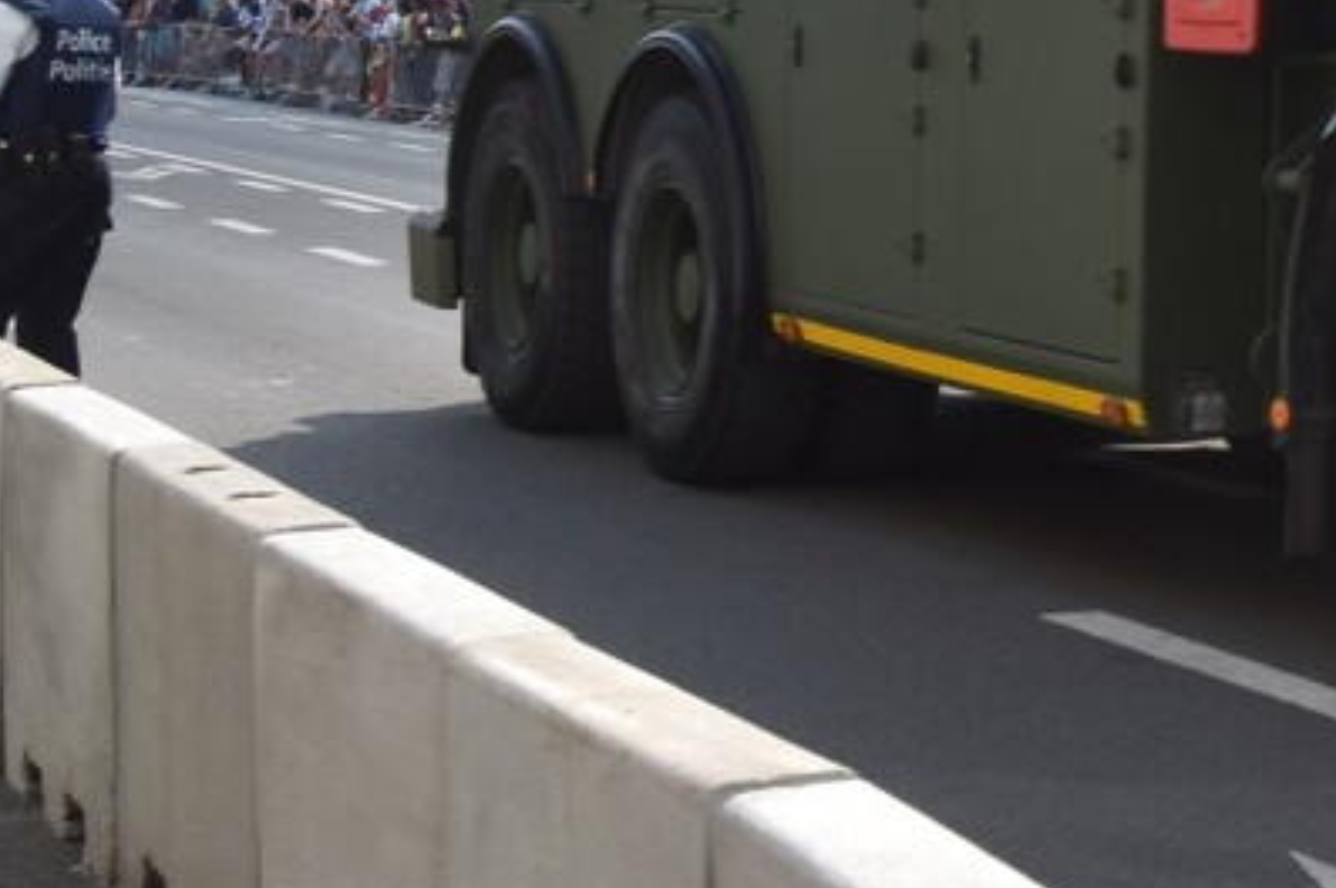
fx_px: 4116
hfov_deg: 17.4
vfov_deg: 12.1
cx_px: 1706
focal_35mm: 111
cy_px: -69
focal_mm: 24
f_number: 8
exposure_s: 1/250
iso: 100
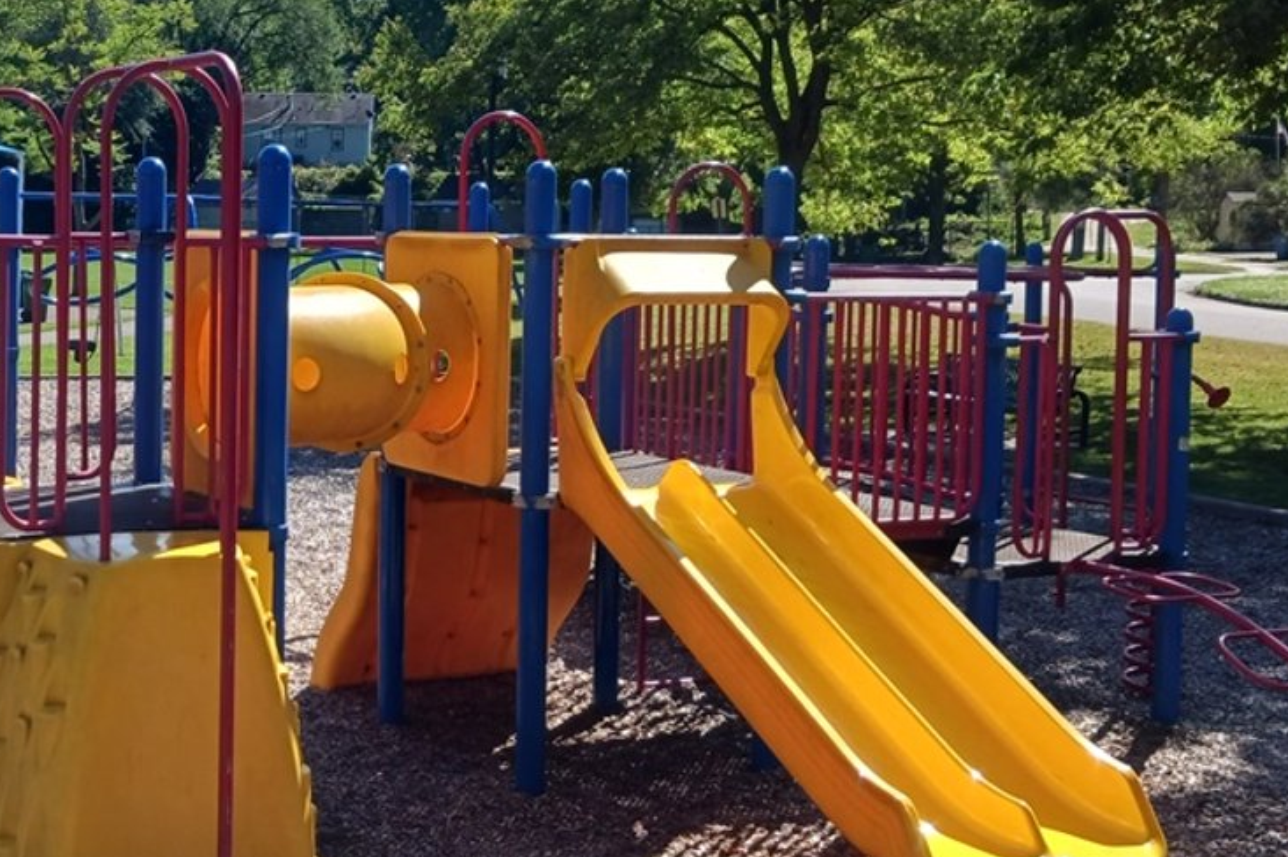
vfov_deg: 23.3
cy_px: 349
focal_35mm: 58
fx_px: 2074
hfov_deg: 33.1
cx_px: 192
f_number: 1.8
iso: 20
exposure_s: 1/310
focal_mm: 4
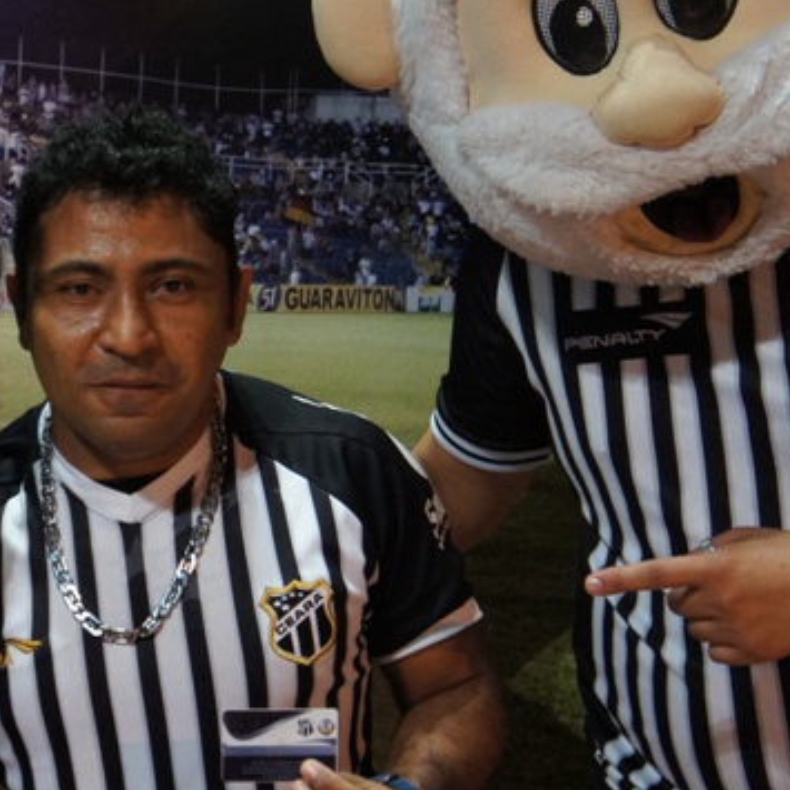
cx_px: 89
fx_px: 2891
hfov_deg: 15.4
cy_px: 368
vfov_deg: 15.6
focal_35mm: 112
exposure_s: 1/30
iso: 1600
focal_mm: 39
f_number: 4.5
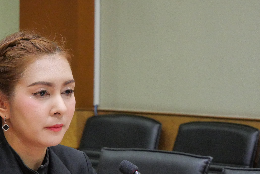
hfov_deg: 11.0
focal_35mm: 186
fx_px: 1344
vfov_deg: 7.4
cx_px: 70
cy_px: 154
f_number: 5.6
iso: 3200
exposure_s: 1/50
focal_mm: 50
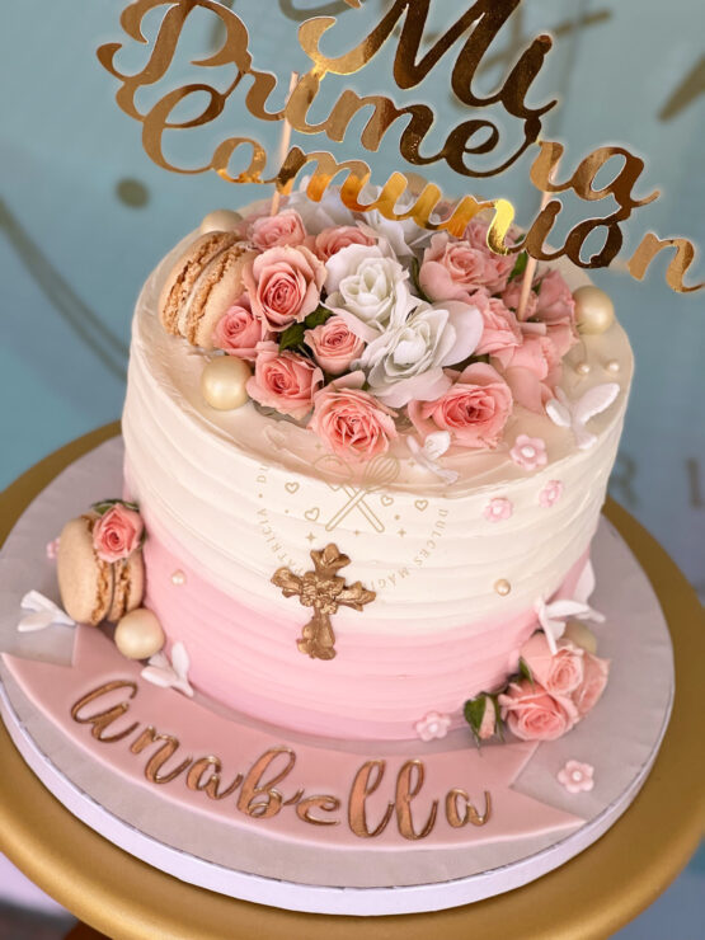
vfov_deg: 25.3
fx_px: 2091
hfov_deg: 19.1
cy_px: 470
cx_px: 352
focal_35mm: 77
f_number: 2.8
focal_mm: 9
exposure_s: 1/121
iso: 40
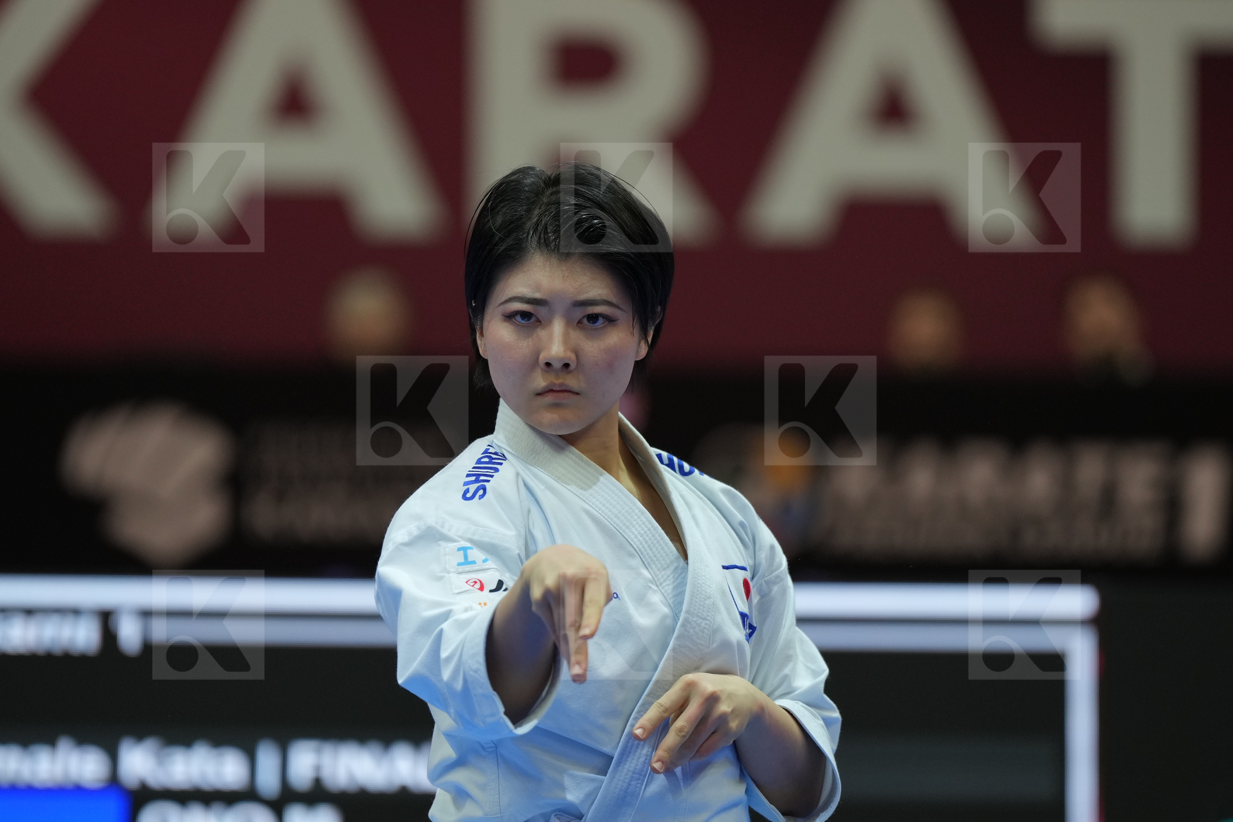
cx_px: 616
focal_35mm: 300
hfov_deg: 6.9
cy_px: 411
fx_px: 10273
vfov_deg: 4.6
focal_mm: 200
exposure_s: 1/1000
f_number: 2.8
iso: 800
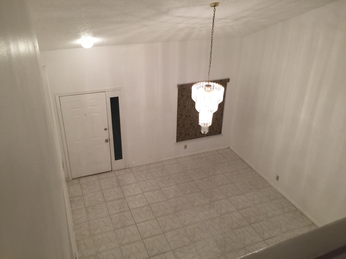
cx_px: 173
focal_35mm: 29
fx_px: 290
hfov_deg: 61.7
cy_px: 130
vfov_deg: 48.2
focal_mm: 4.15
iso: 50
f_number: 2.2
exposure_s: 1/30
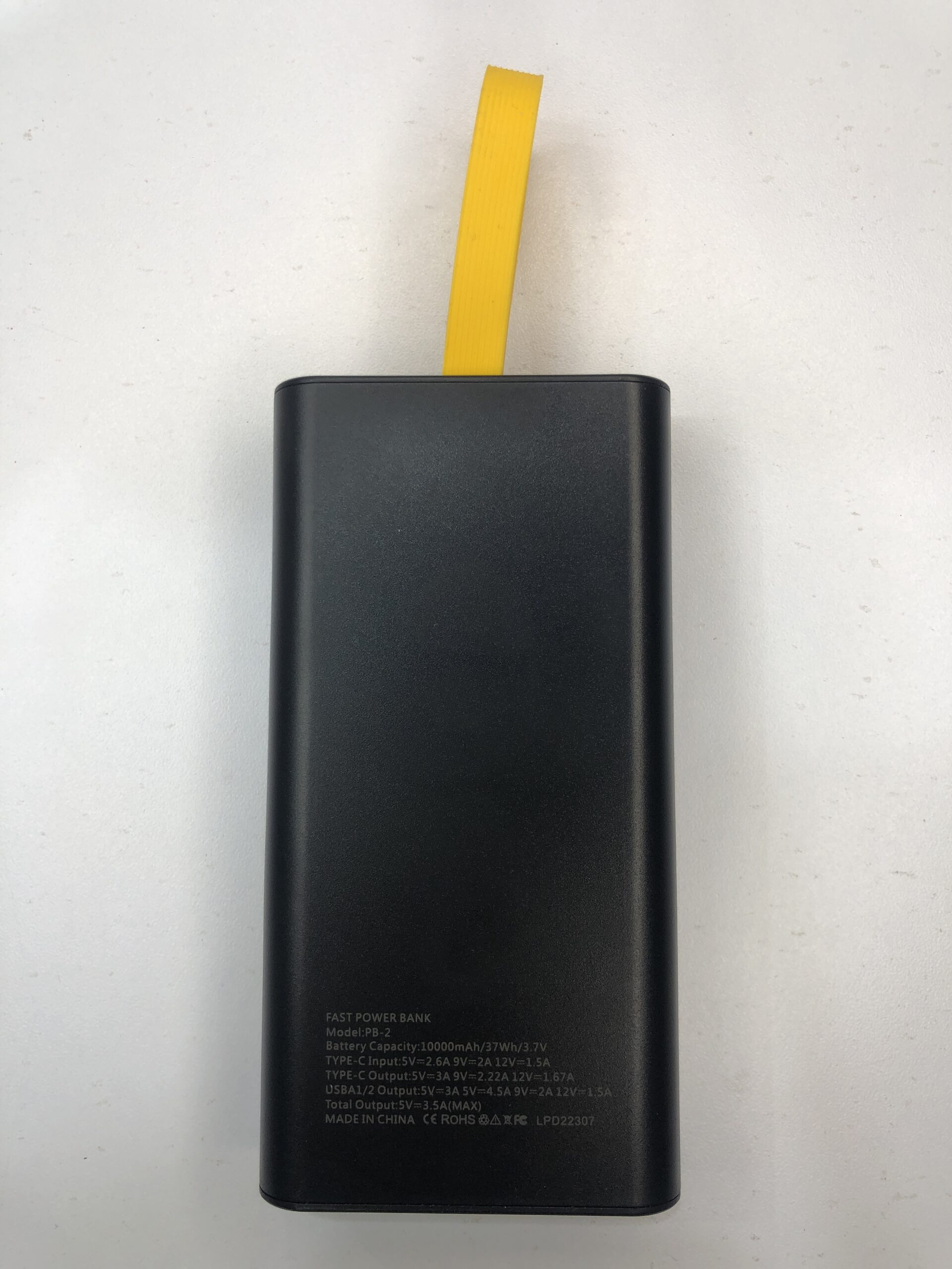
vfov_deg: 63.4
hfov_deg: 49.7
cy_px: 634
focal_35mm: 28
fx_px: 1027
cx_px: 476
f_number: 1.8
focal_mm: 4
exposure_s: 1/247
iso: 25
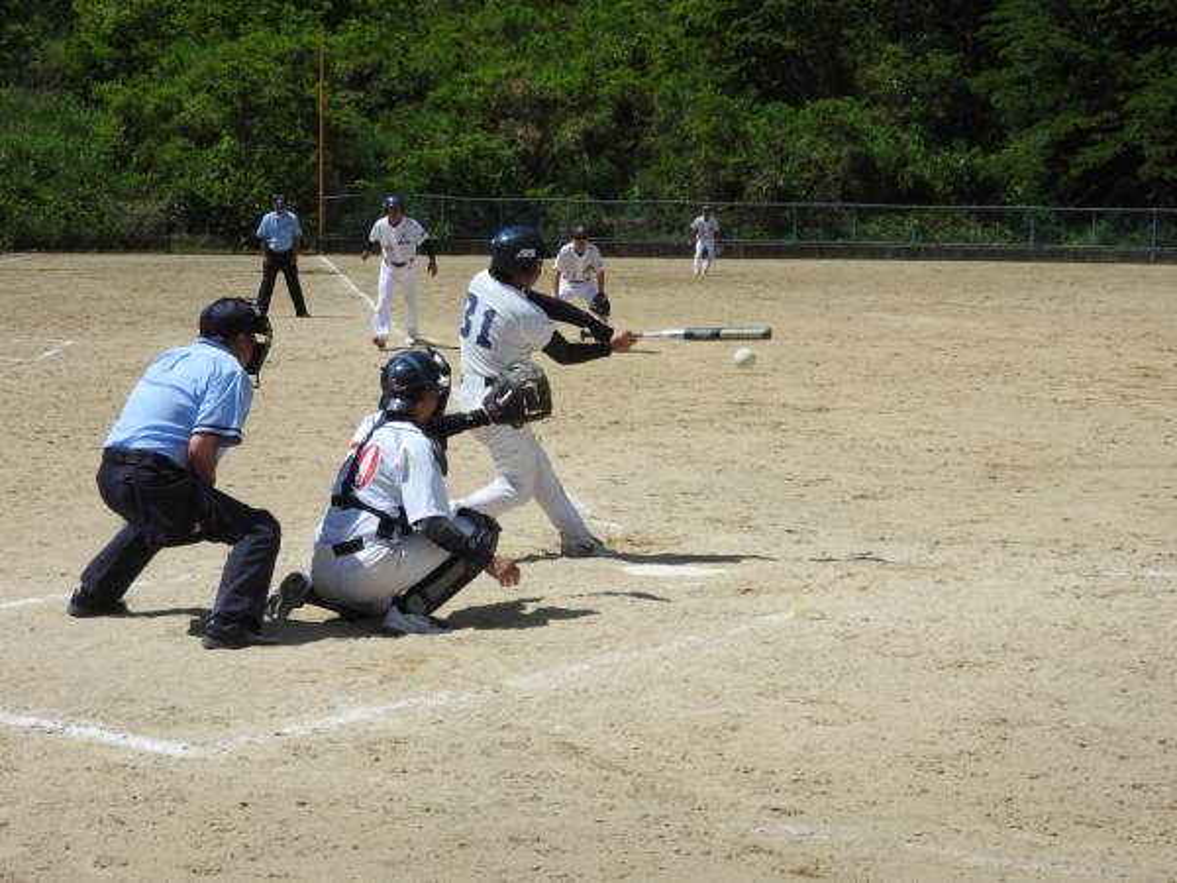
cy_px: 442
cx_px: 588
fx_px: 2720
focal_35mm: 80
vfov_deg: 18.4
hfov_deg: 24.4
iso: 100
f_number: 4.5
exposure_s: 1/1250
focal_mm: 14.3
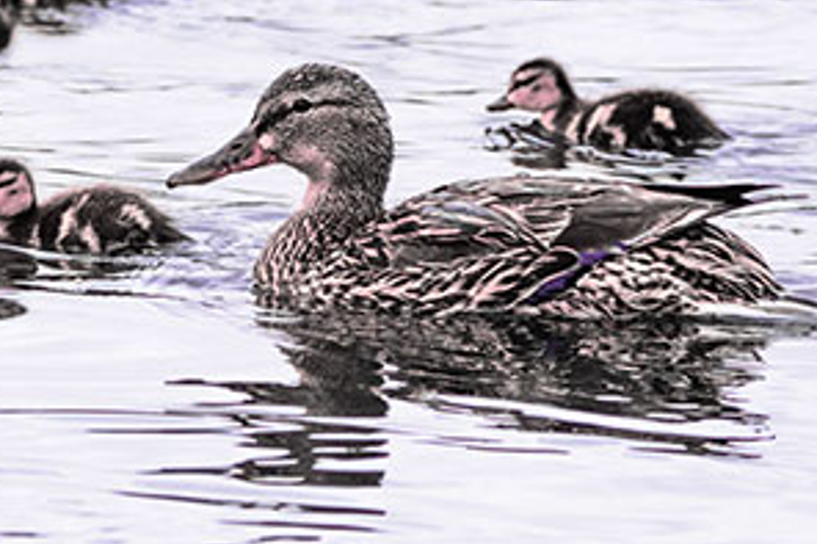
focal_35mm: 1014
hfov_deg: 2.0
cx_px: 362
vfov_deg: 1.4
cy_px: 189
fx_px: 22998
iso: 720
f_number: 11
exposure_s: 1/640
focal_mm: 600
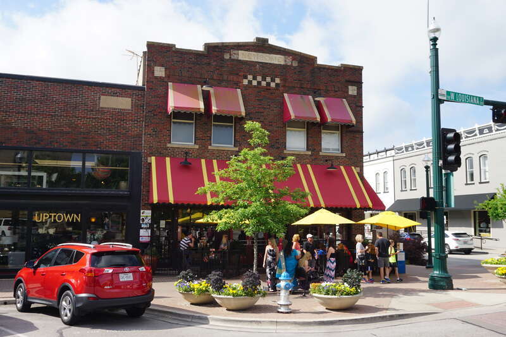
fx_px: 464
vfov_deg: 40.0
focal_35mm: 33
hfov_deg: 57.2
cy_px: 168
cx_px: 253
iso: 100
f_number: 10
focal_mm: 22
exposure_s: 1/100
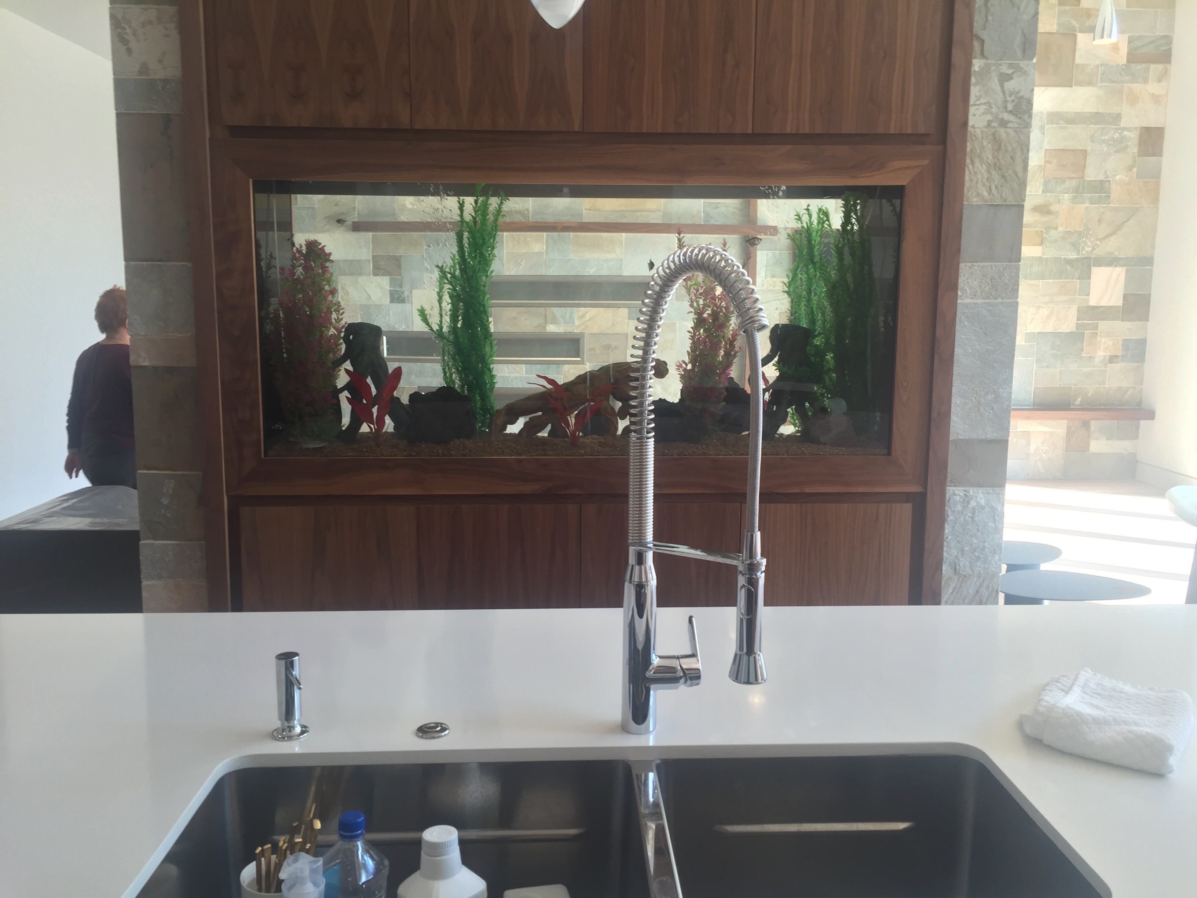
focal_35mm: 29
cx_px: 598
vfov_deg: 48.2
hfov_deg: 61.7
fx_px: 1003
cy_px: 449
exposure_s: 1/60
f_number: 2.2
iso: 32
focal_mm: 4.15
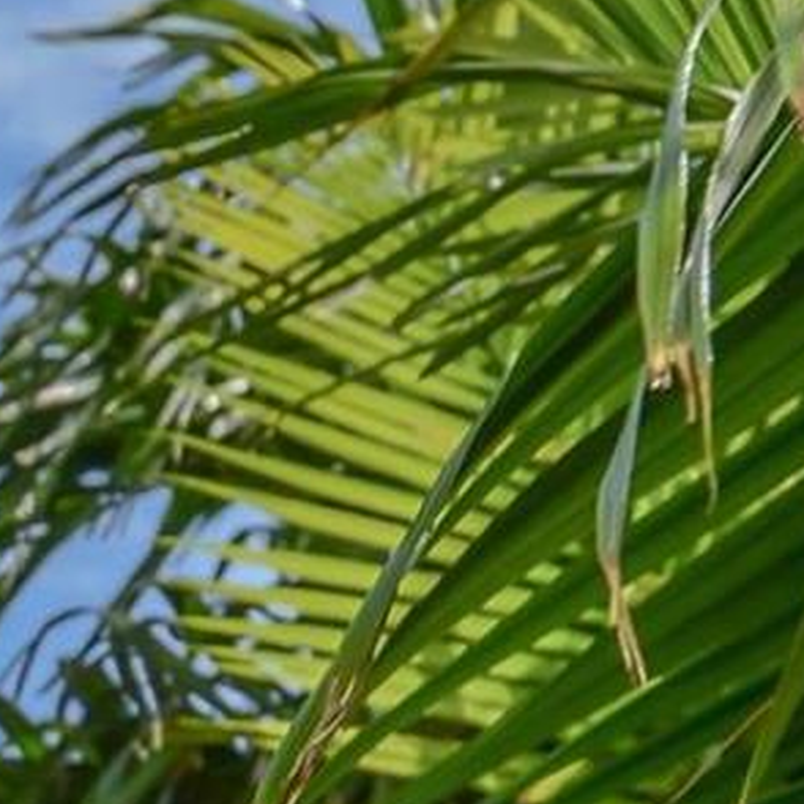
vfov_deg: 17.4
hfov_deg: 14.4
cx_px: -1091
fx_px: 2181
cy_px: 1395
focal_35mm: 83
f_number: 5
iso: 100
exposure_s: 1/320
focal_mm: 12
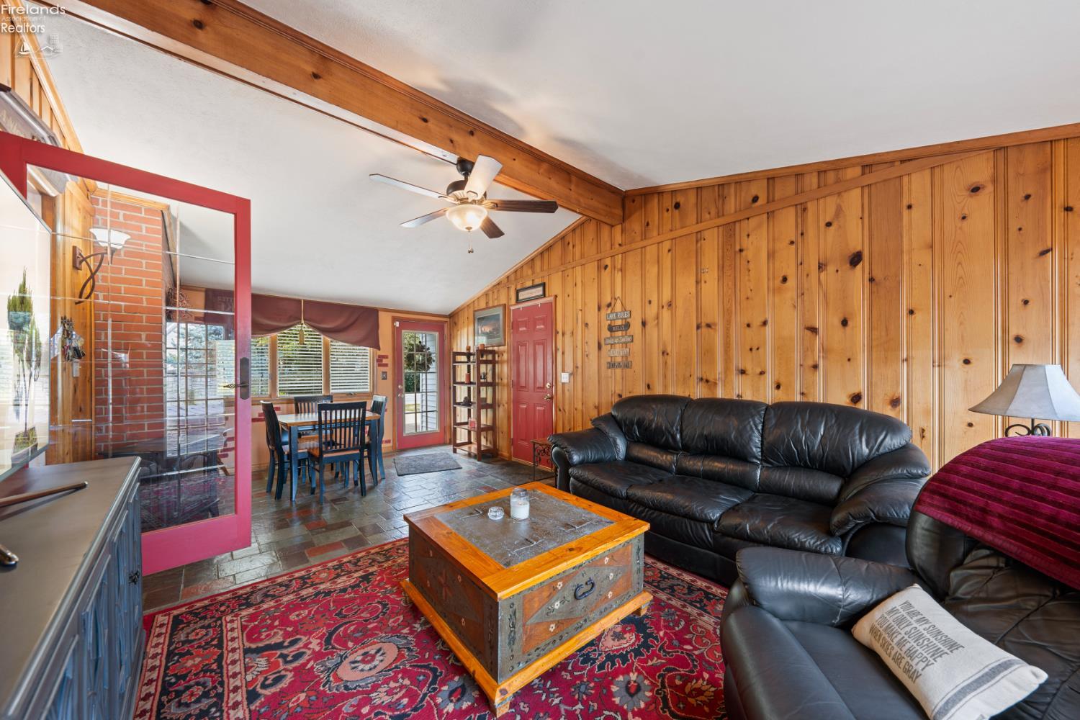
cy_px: 360
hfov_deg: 112.6
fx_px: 360
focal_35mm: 12
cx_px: 540
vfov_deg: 90.0
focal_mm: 12
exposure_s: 1.3
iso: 160
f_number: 8
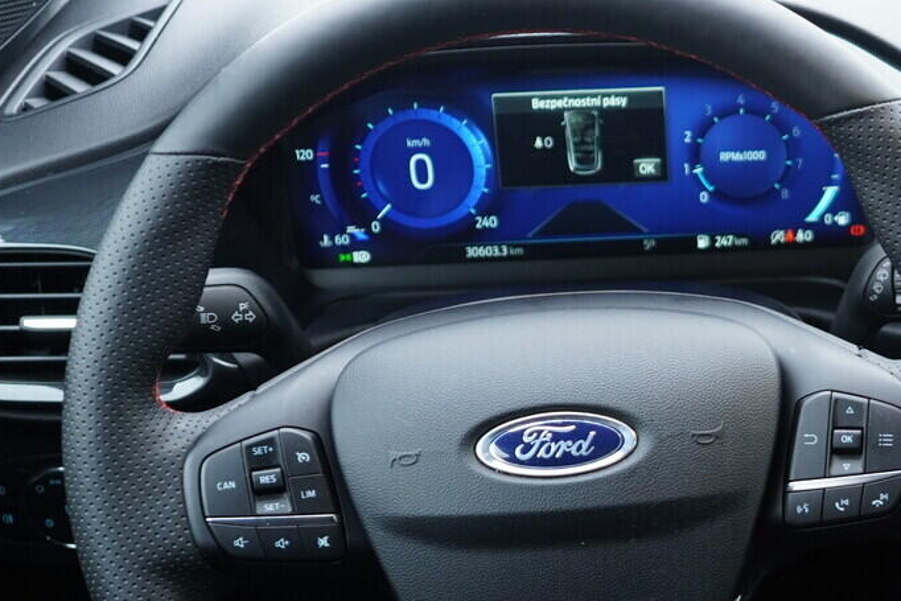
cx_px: 806
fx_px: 1902
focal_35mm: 76
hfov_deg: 25.8
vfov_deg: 17.8
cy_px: 495
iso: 400
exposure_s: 1/40
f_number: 2.8
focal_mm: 24
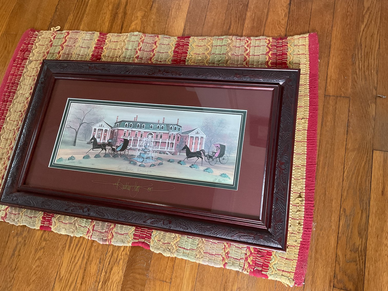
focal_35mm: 29
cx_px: 194
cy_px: 146
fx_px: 325
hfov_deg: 61.7
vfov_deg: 48.2
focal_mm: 3
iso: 250
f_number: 1.8
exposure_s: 1/33
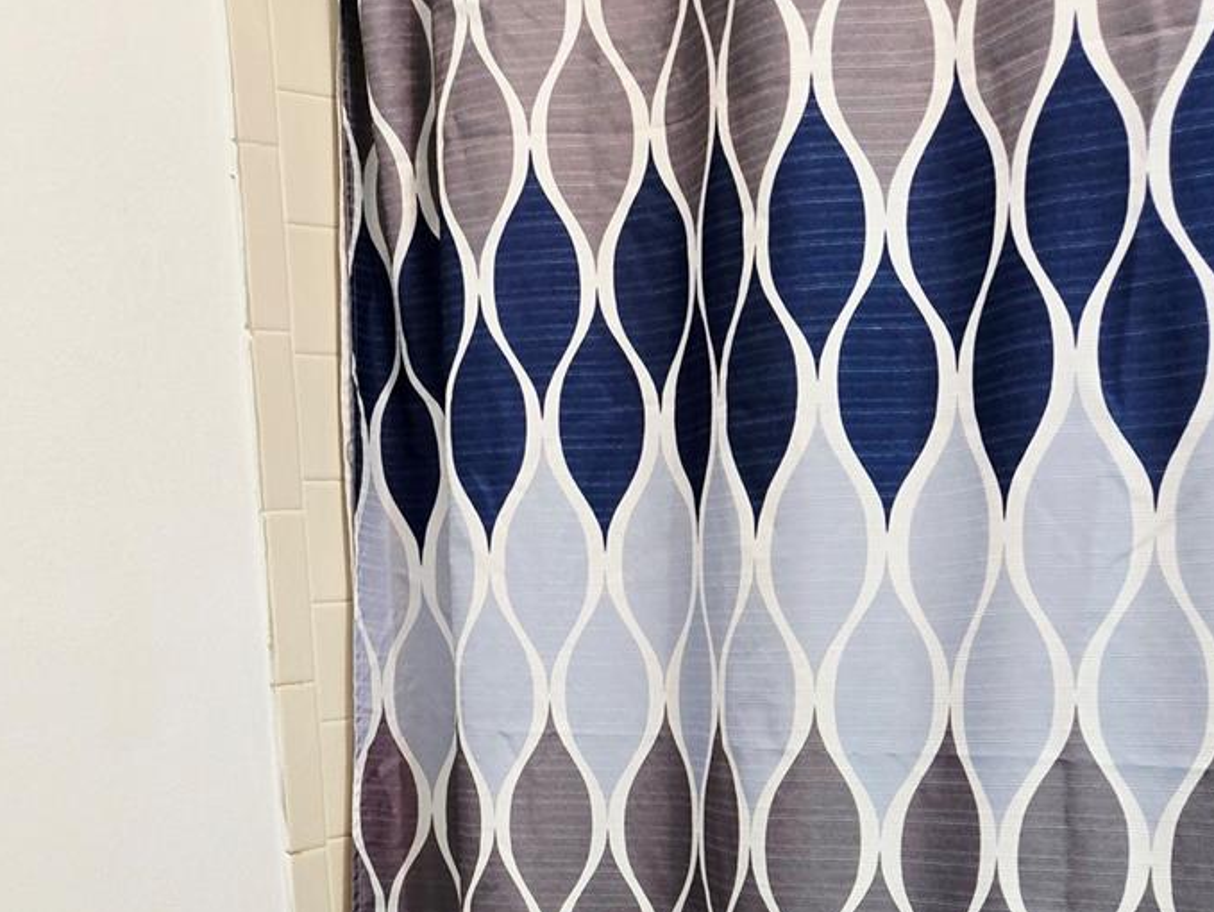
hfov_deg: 35.6
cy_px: 994
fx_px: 1825
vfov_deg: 26.0
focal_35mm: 52
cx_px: 238
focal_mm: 5.4
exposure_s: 1/120
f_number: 1.8
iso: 400
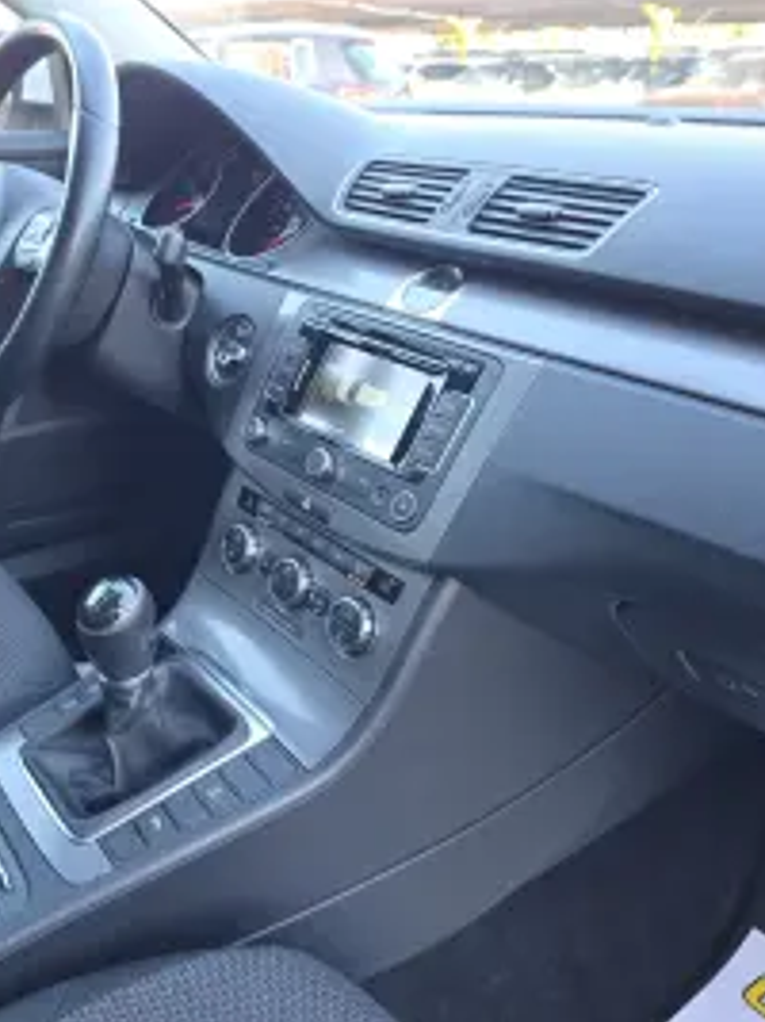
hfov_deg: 44.9
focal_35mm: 31
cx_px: 268
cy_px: 509
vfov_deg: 58.4
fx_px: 914
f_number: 1.7
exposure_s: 1/50
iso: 40
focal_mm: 6.25
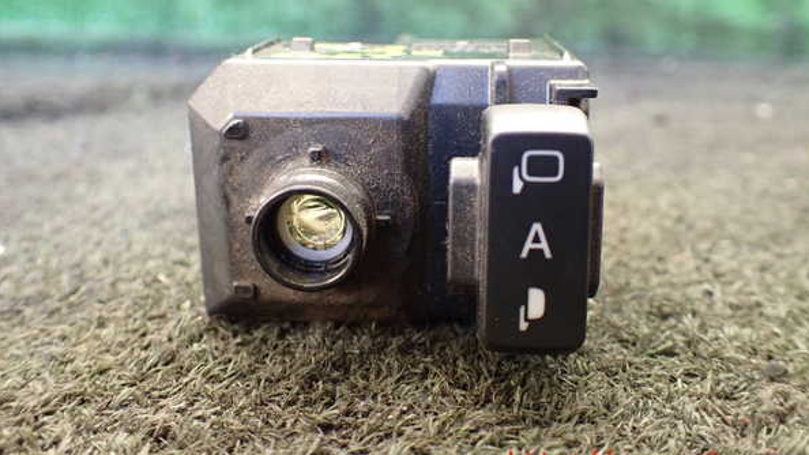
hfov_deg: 59.5
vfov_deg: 35.5
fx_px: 708
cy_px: 176
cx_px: 407
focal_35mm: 33
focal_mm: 5.4
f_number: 2.3
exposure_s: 1/80
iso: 800
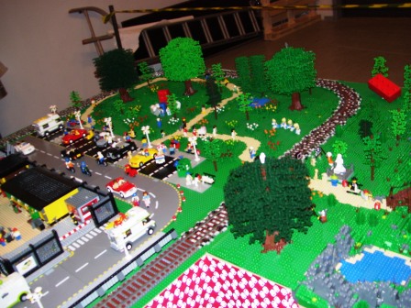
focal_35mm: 36
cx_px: 206
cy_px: 154
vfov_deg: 39.7
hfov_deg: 51.4
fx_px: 427
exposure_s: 1/60
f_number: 2.7
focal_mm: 6
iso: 80
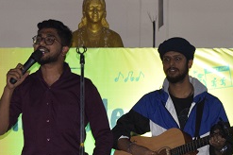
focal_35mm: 268
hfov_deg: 7.7
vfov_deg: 5.1
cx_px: 152
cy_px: 123
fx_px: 1730
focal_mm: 55
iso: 800
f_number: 5
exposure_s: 1/100
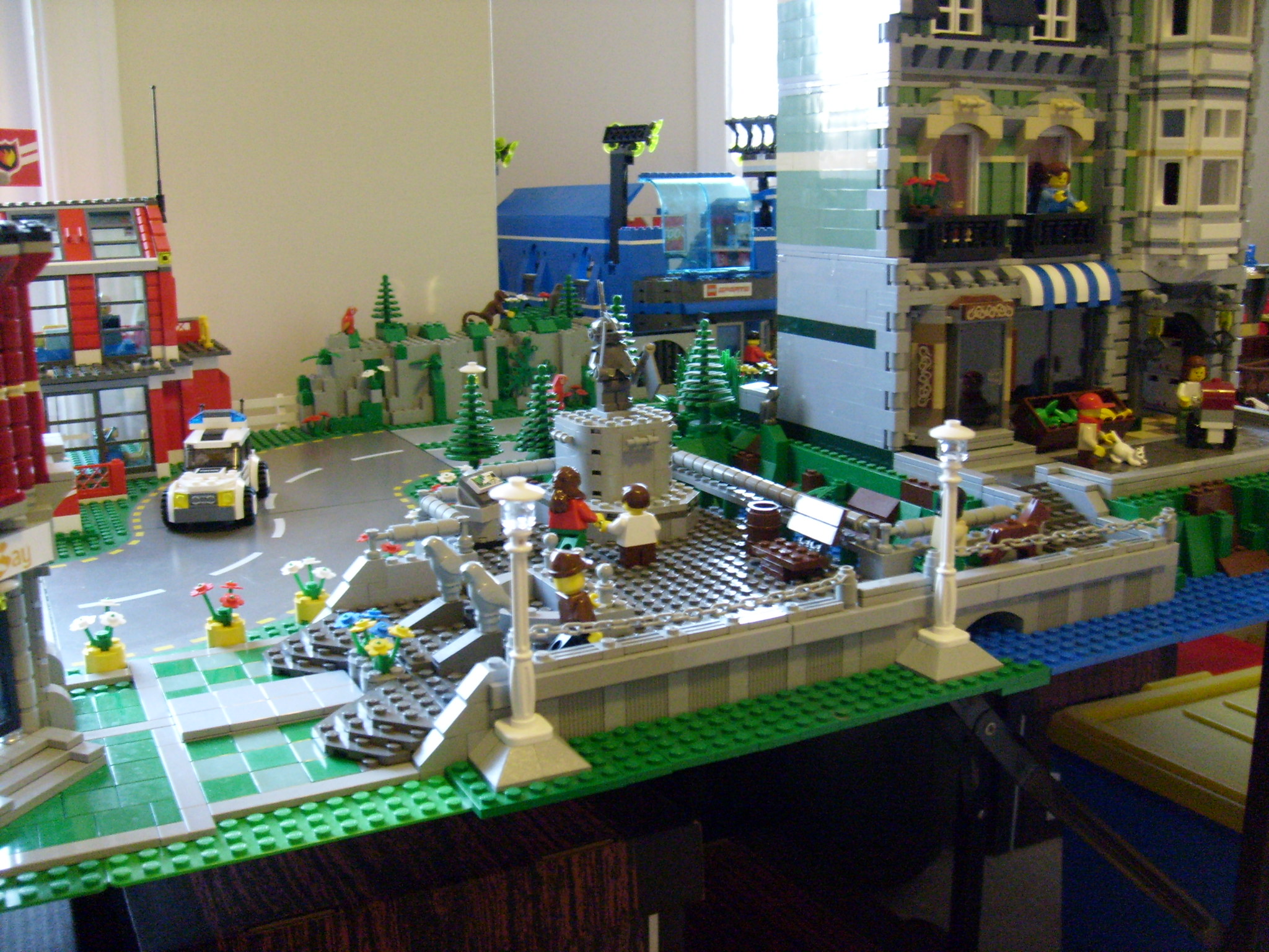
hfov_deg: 52.6
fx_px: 1283
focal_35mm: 35
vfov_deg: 40.7
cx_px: 634
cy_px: 476
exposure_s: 1/8
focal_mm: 5.8
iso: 200
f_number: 2.8
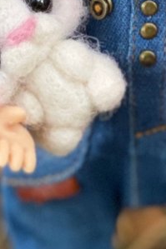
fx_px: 1253
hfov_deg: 7.6
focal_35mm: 181
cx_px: 138
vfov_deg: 10.9
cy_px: -142
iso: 160
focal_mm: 6
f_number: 2
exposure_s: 1/122
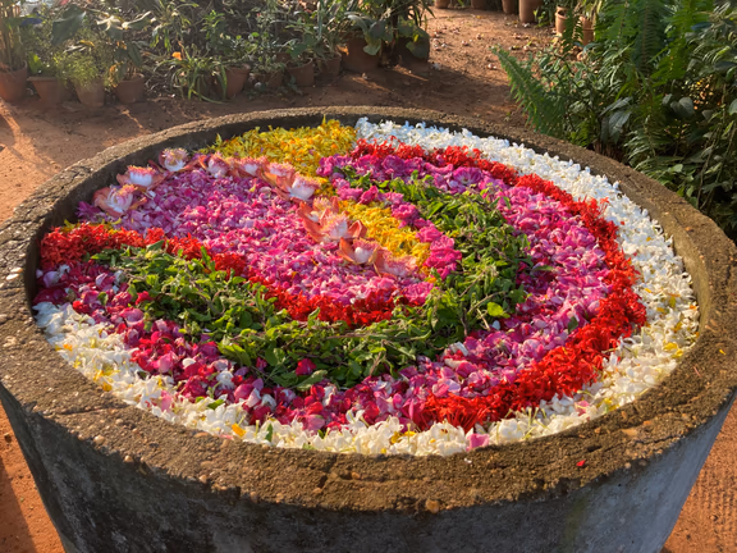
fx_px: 596
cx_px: 368
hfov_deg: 63.4
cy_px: 276
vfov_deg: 49.7
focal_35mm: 28
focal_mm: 3.99
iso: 40
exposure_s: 1/121
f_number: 1.8
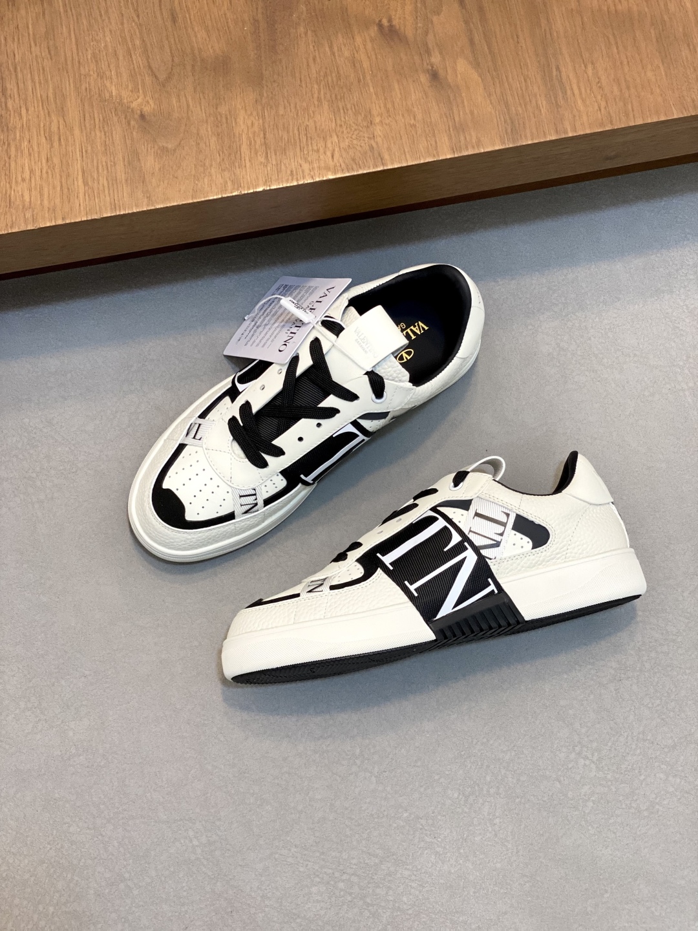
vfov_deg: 36.8
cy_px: 466
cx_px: 349
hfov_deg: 28.0
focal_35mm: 52
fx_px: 1398
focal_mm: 6
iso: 125
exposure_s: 1/100
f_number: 2
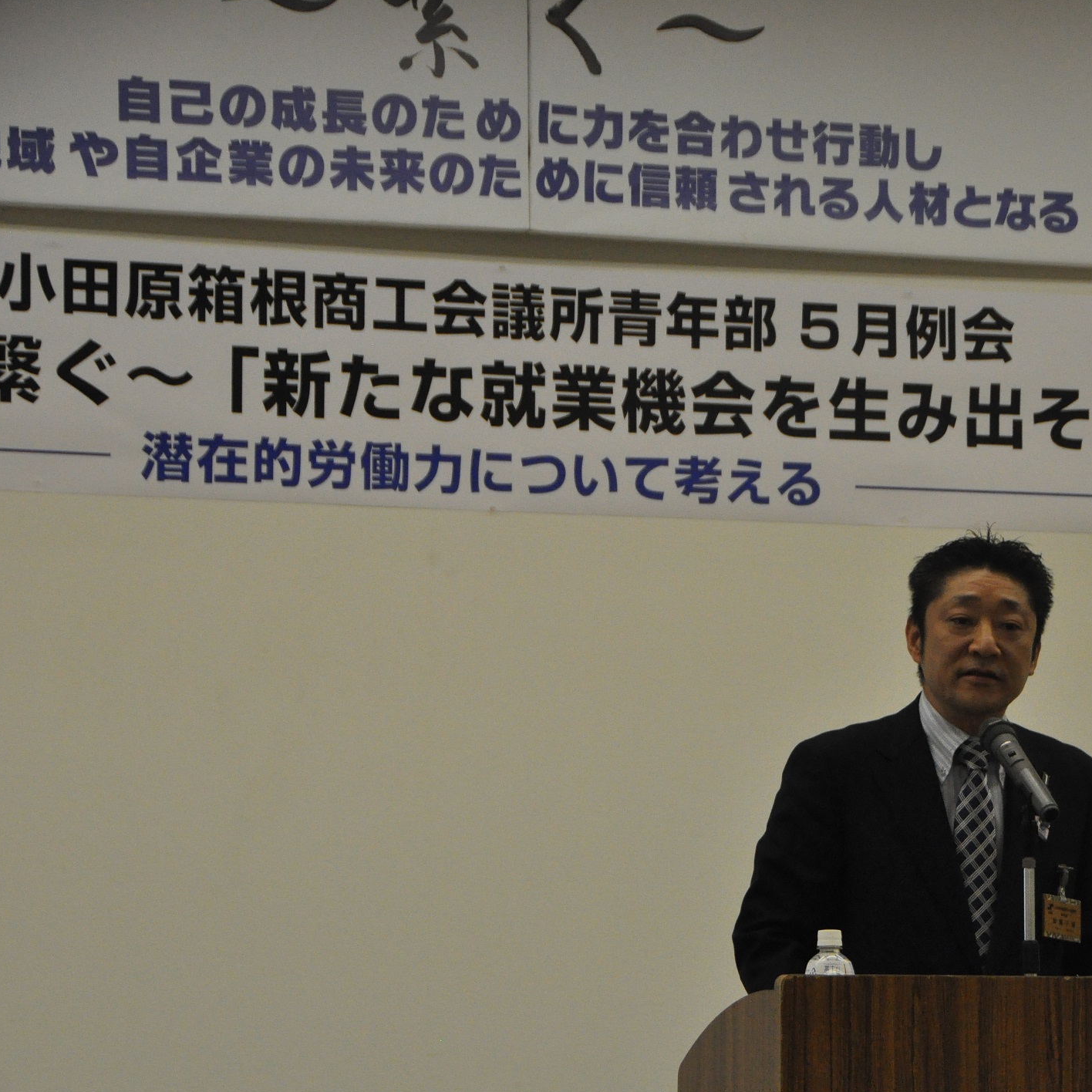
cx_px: 770
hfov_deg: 12.9
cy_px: 546
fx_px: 4818
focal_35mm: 135
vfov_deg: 12.9
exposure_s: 1/320
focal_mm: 70
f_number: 5
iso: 2000
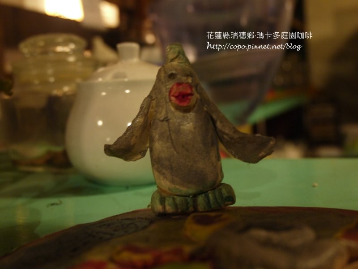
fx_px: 393
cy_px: 134
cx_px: 179
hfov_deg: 49.0
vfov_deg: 37.7
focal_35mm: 38
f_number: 4.3
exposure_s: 1/8
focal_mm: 19
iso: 800
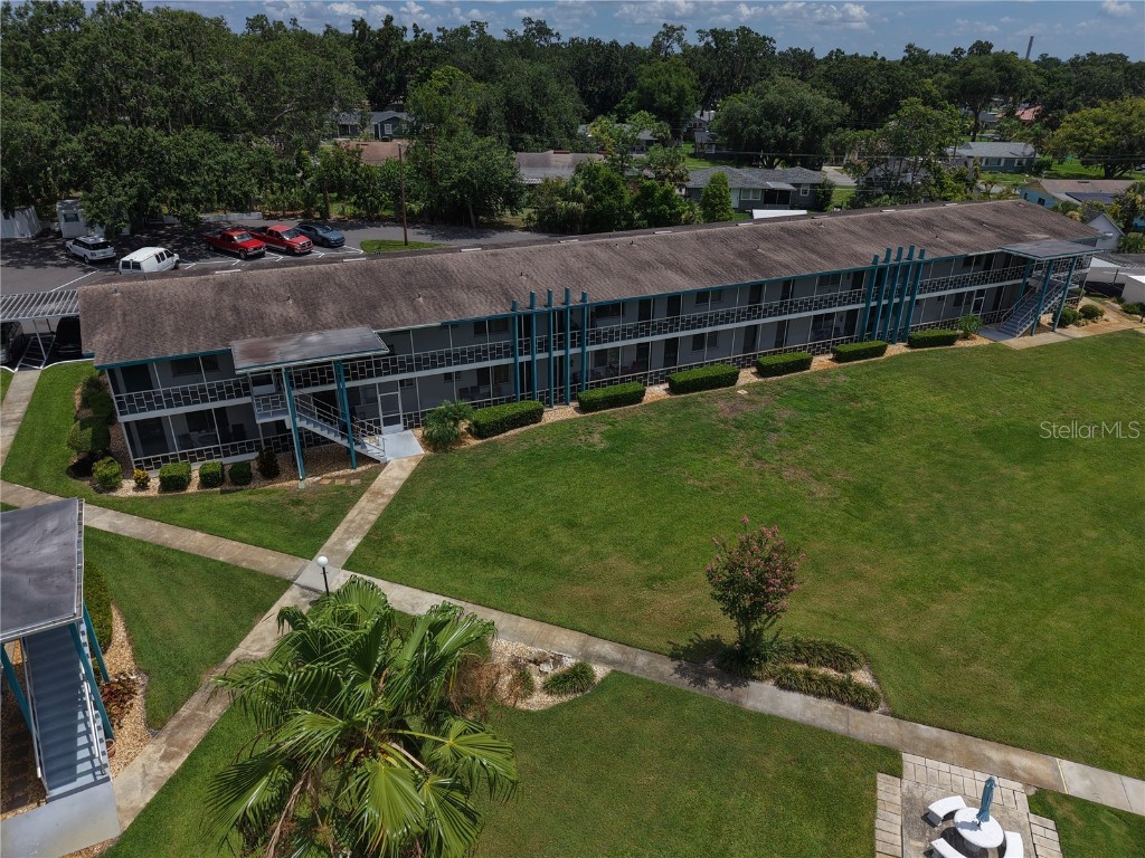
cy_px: 429
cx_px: 572
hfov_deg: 71.6
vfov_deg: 56.8
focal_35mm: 24
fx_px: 794
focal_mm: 8.67
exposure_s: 1/8000
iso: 110
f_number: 1.8
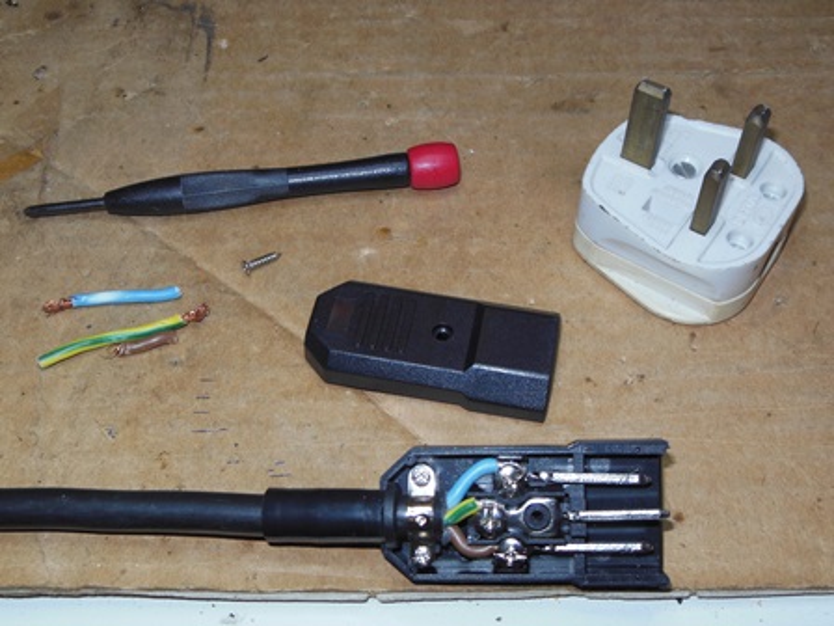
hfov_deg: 49.0
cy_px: 313
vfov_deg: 37.7
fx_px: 916
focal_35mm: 38
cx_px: 417
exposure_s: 1/30
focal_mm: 6.8
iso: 125
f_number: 7.2
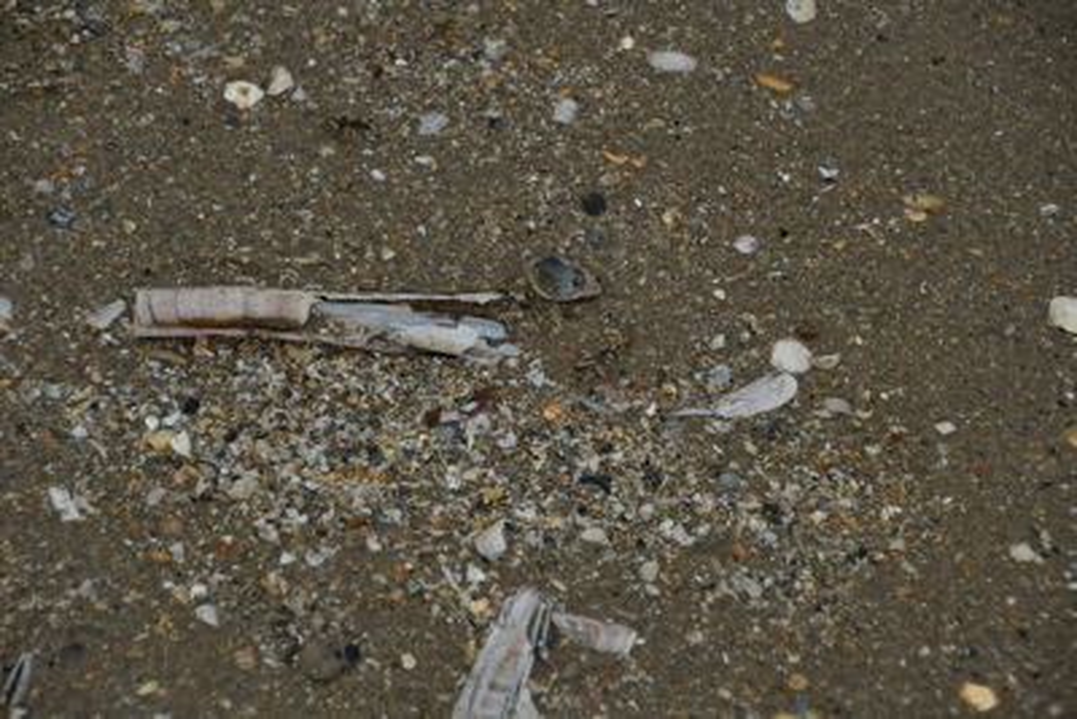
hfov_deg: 11.0
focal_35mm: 187
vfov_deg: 7.4
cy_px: 360
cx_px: 538
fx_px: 5596
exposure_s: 1/100
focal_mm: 125
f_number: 6
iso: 500
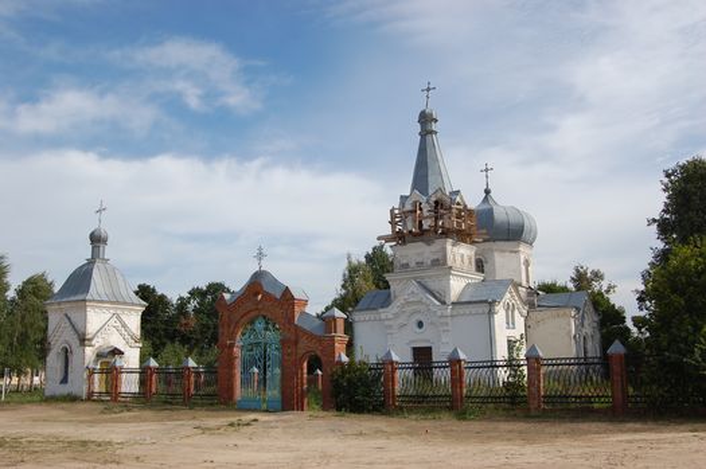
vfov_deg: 38.3
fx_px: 676
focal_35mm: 34
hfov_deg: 55.2
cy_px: 234
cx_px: 353
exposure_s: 1/400
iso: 200
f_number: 10
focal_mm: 23
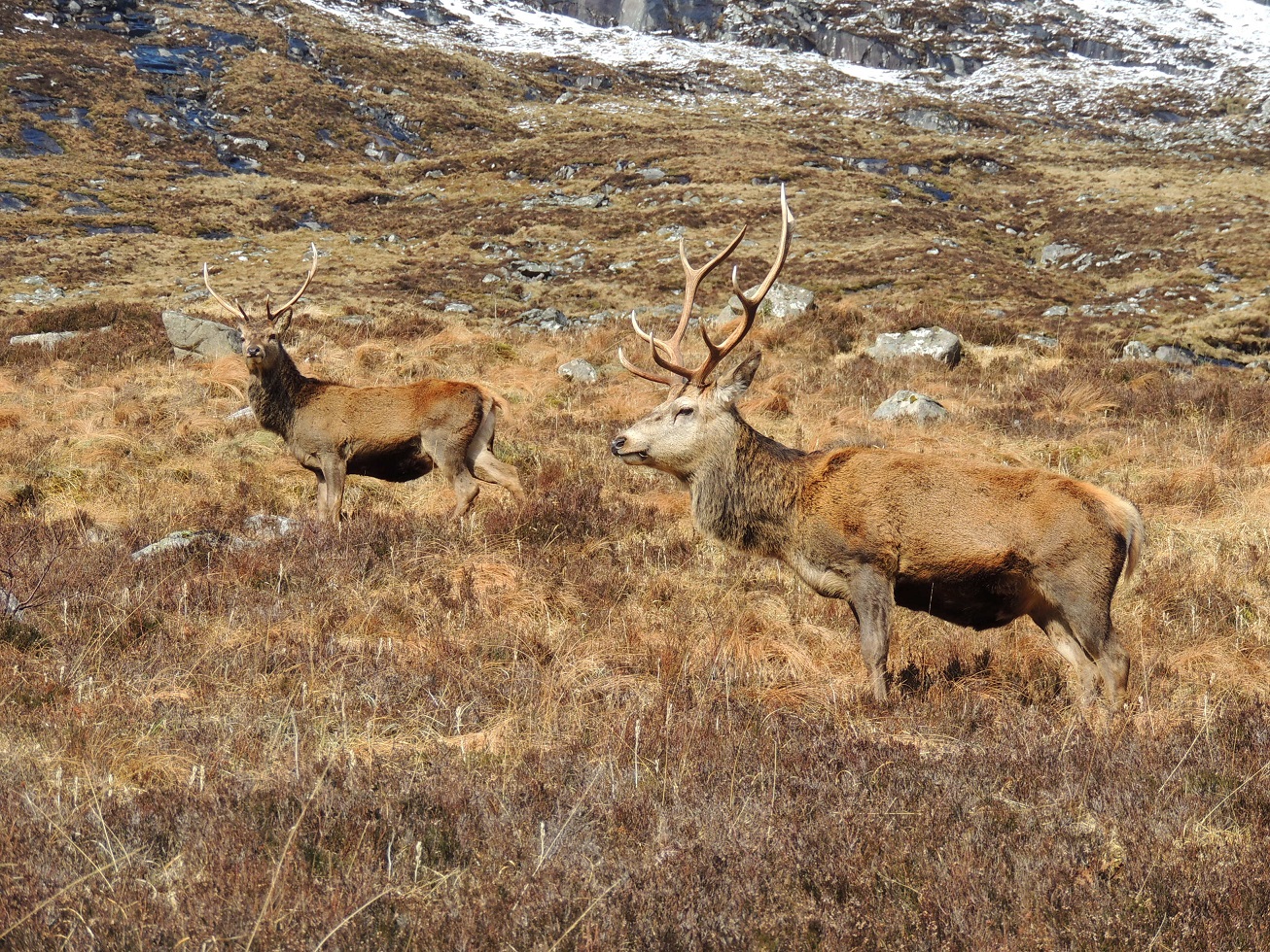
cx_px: 635
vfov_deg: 8.0
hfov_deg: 10.7
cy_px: 476
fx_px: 6789
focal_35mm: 185
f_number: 4.6
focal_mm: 33
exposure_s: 1/250
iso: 100
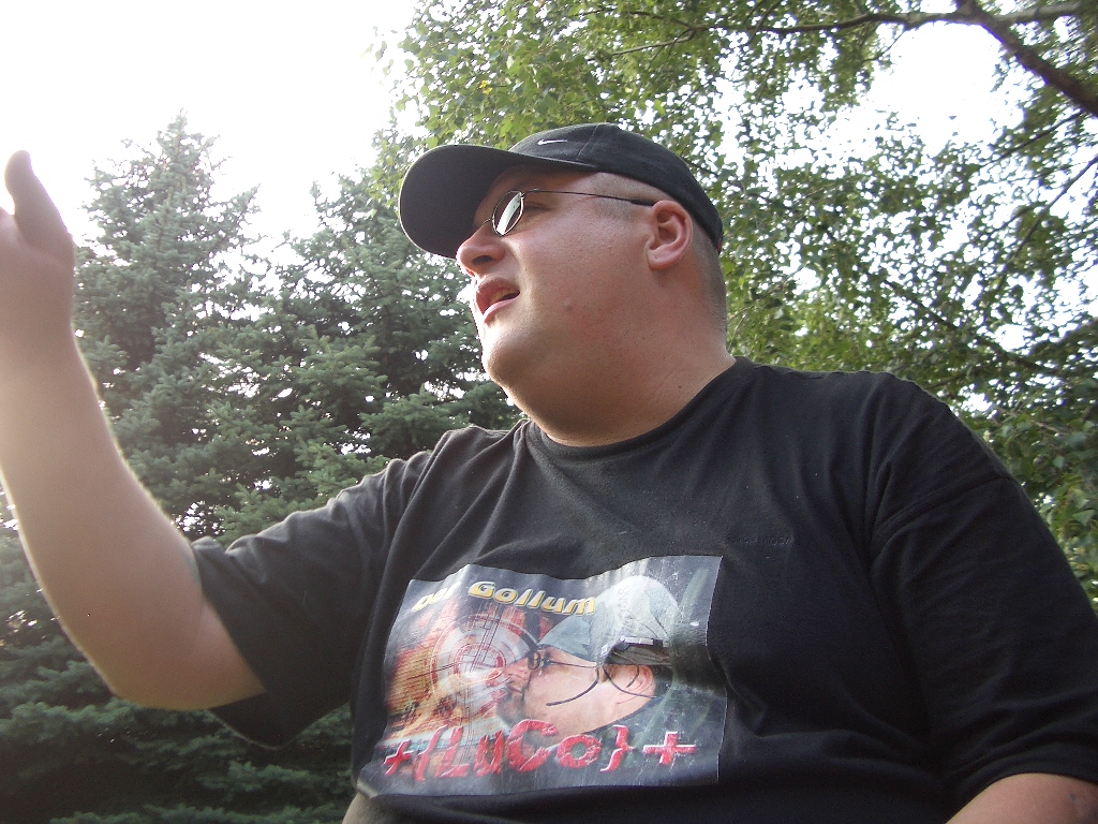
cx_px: 549
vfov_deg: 40.7
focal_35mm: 35
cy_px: 412
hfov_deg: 52.6
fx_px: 1110
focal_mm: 5.8
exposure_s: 1/80
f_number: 2.6
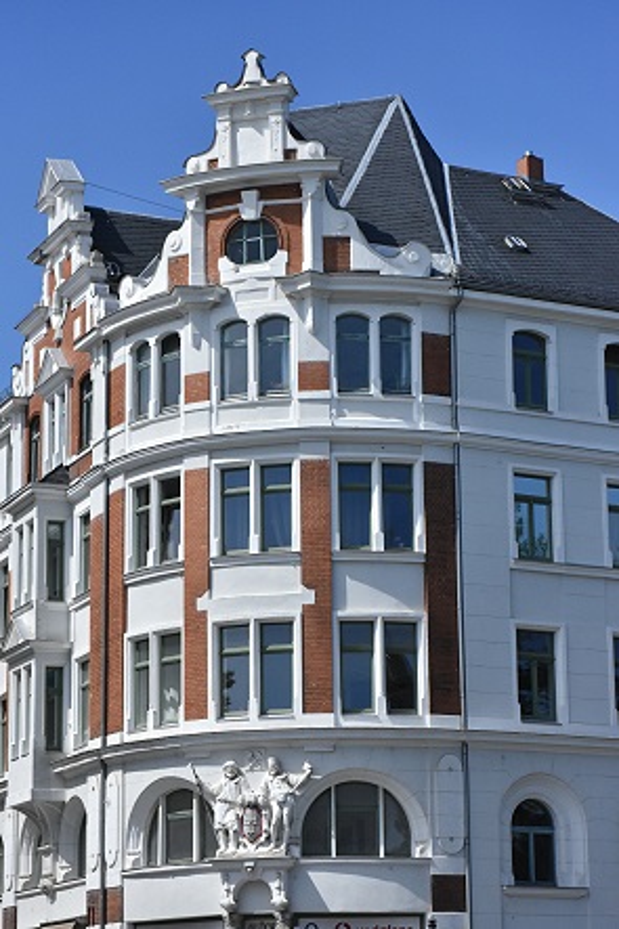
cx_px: 310
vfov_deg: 22.6
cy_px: 464
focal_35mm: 90
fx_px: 2323
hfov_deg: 15.2
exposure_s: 1/8000
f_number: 9
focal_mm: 60
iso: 1600
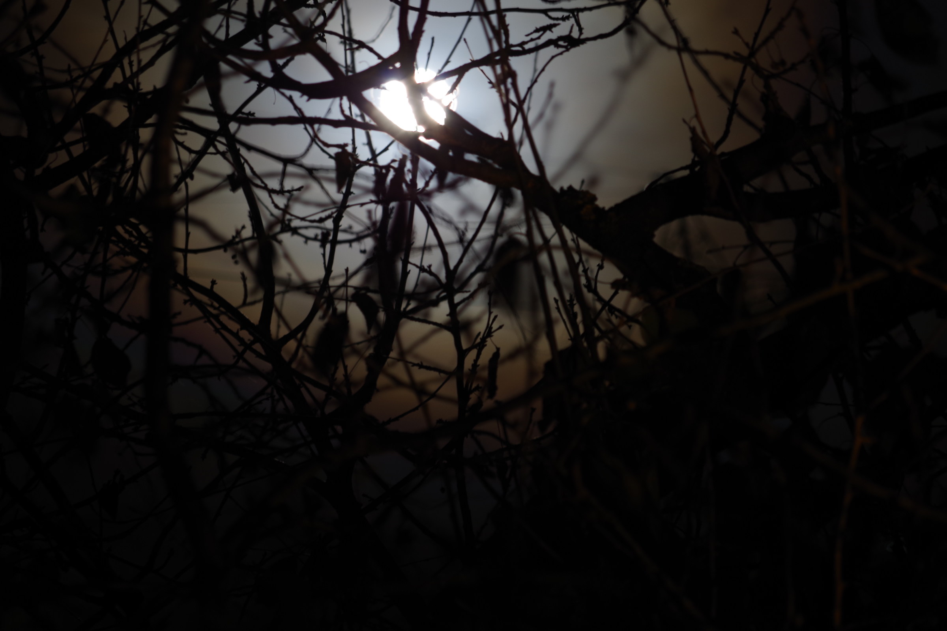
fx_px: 5918
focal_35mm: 225
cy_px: 316
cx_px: 474
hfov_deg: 9.1
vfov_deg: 6.1
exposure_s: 3
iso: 100
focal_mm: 150
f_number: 6.3
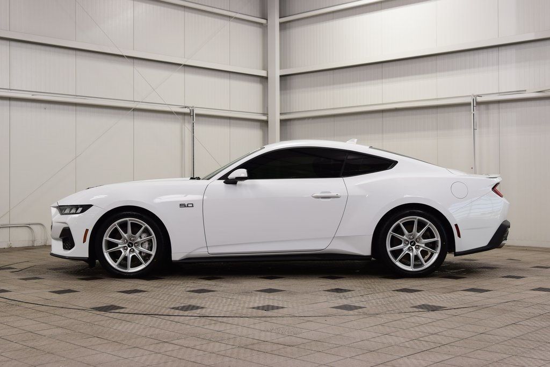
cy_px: 184
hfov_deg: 41.1
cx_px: 275
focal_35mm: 48
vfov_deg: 28.1
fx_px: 733
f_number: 7.1
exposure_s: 1/30
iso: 400
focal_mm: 32
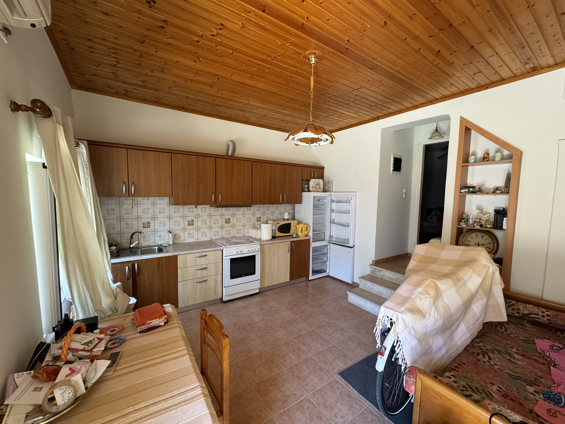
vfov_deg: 85.7
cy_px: 212
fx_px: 229
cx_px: 282
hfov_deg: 102.1
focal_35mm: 14
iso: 320
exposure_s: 1/99
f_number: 2.2
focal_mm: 2.22
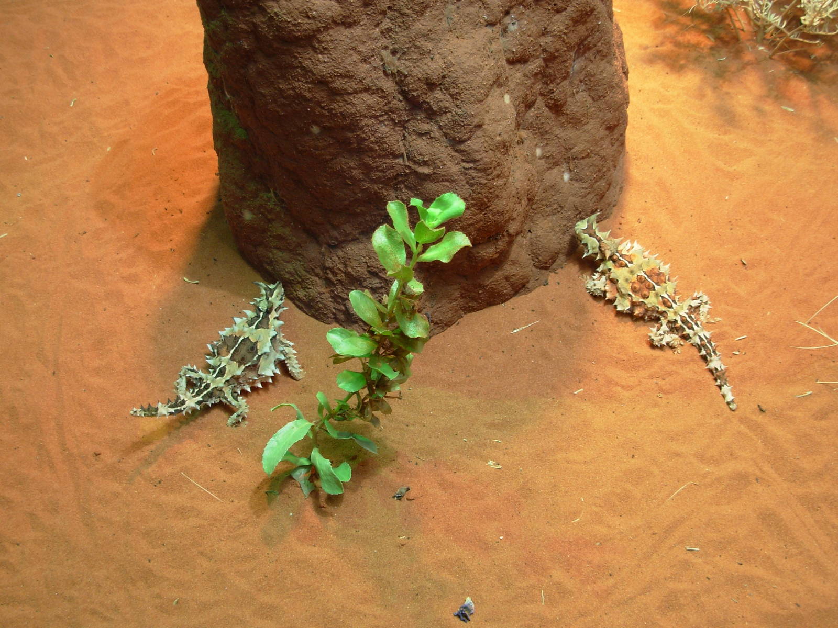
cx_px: 419
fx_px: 1089
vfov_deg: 32.2
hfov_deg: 42.1
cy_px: 314
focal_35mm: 45
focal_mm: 7.5
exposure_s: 1/18.5
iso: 50
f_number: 3.1
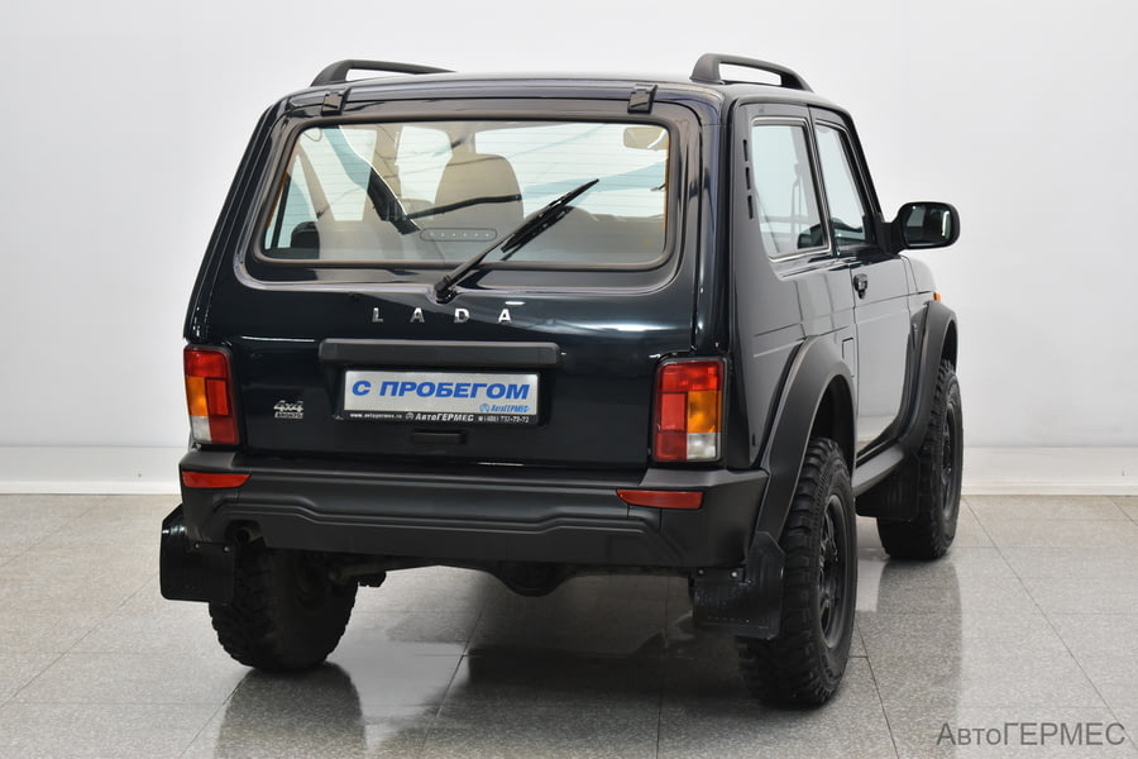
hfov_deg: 28.1
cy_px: 380
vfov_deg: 18.9
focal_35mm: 72
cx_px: 569
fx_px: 2276
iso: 1000
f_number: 5.3
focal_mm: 48
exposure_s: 1/50
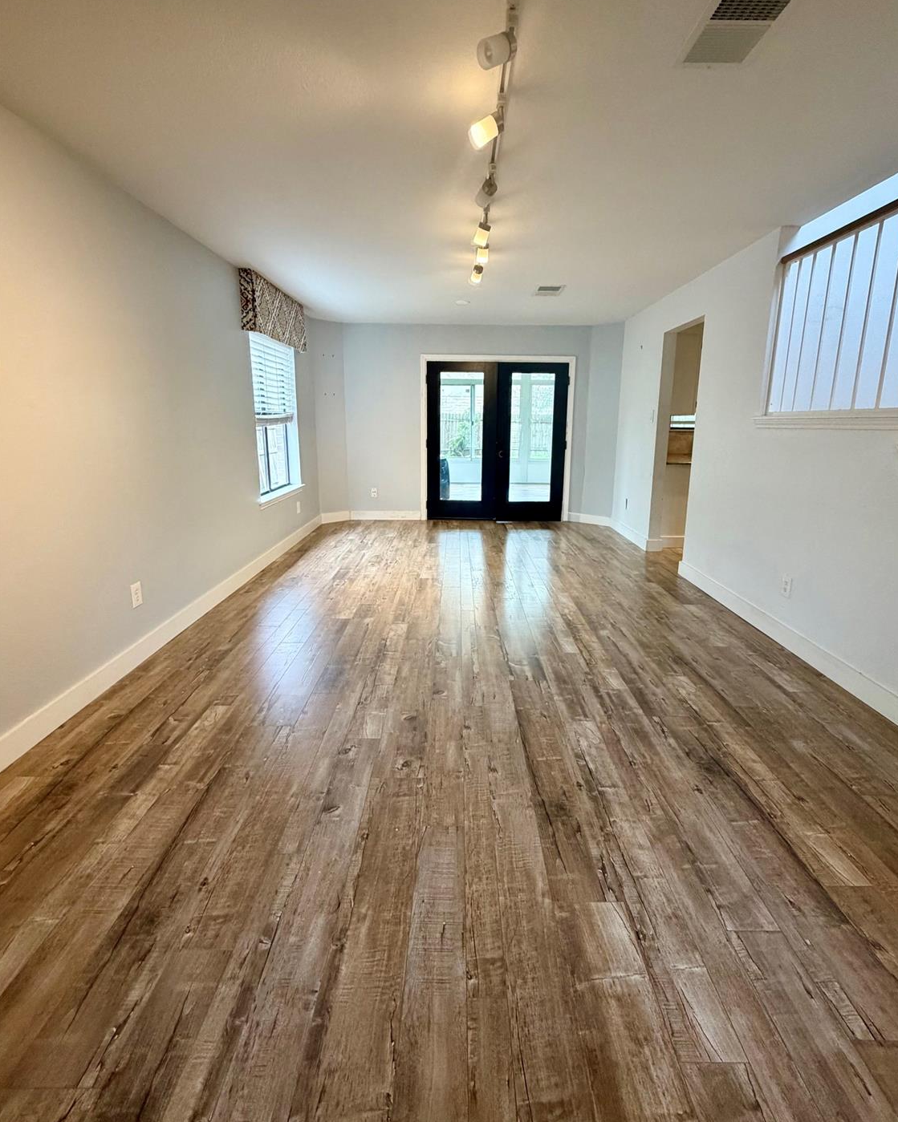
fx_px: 498
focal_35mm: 15
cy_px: 527
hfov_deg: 84.0
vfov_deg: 96.7
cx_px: 457
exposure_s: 1/60
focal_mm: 2.22
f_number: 2.2
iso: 200
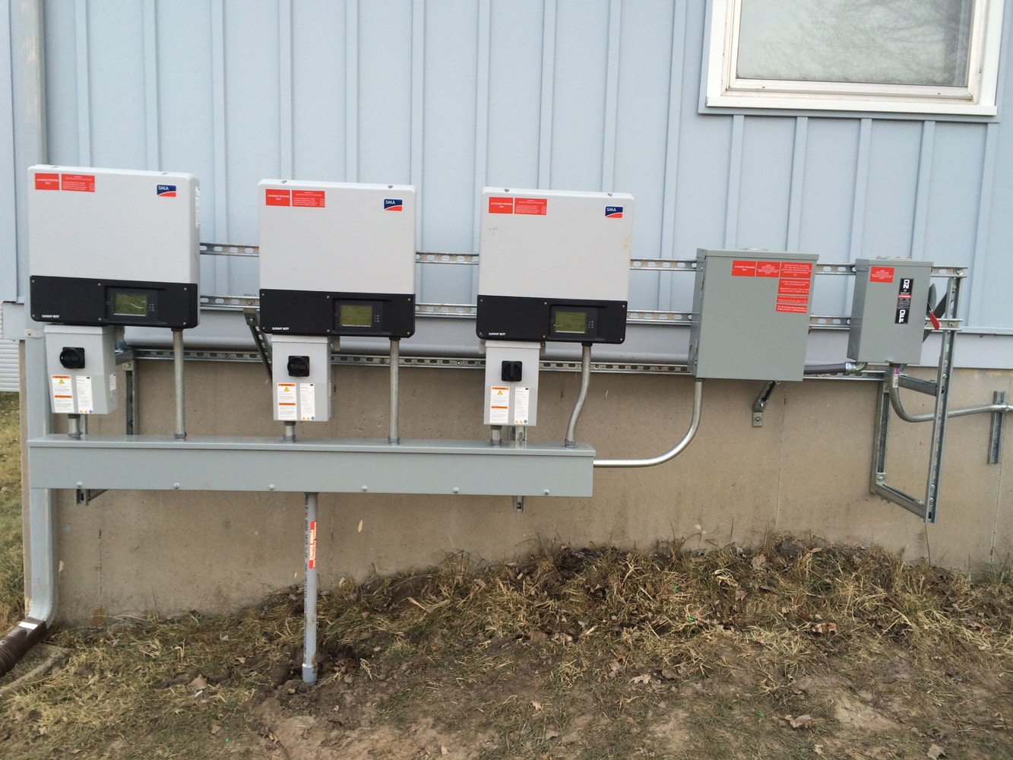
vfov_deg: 48.2
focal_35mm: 29
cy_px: 380
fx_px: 849
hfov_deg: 61.7
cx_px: 506
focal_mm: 4.15
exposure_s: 1/258
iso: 32
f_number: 2.2
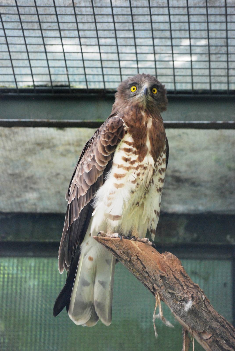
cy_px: 176
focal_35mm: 255
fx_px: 2490
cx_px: 118
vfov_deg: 8.1
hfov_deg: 5.4
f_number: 4.8
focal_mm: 170
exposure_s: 1/640
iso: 1600
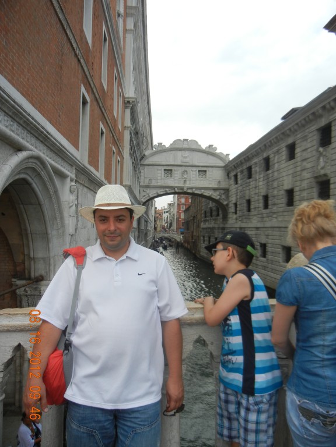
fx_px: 388
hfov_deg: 46.8
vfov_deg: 60.0
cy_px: 224
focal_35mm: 30
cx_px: 168
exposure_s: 1/317
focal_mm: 5.4
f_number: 3.5
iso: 160
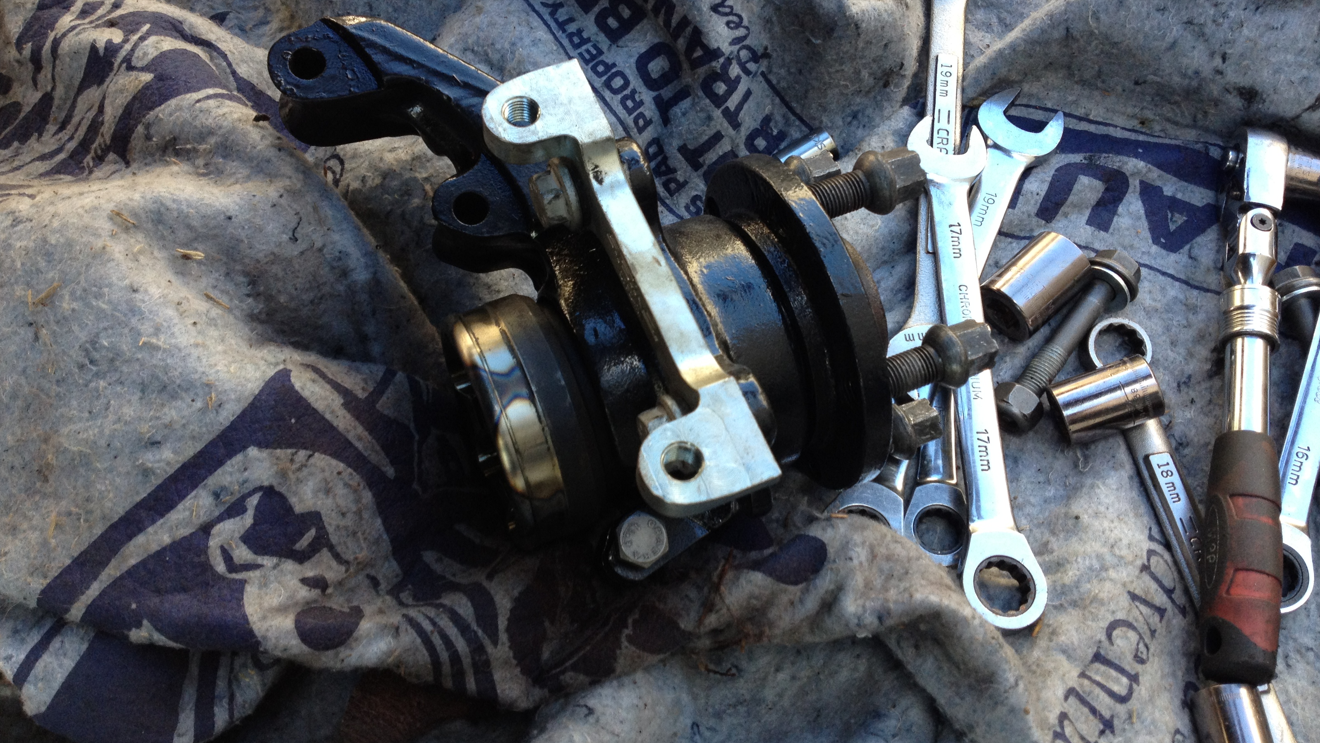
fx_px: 1365
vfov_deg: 30.4
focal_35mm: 39
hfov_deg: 51.6
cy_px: 325
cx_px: 654
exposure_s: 1/120
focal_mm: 4.28
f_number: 2.4
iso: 100
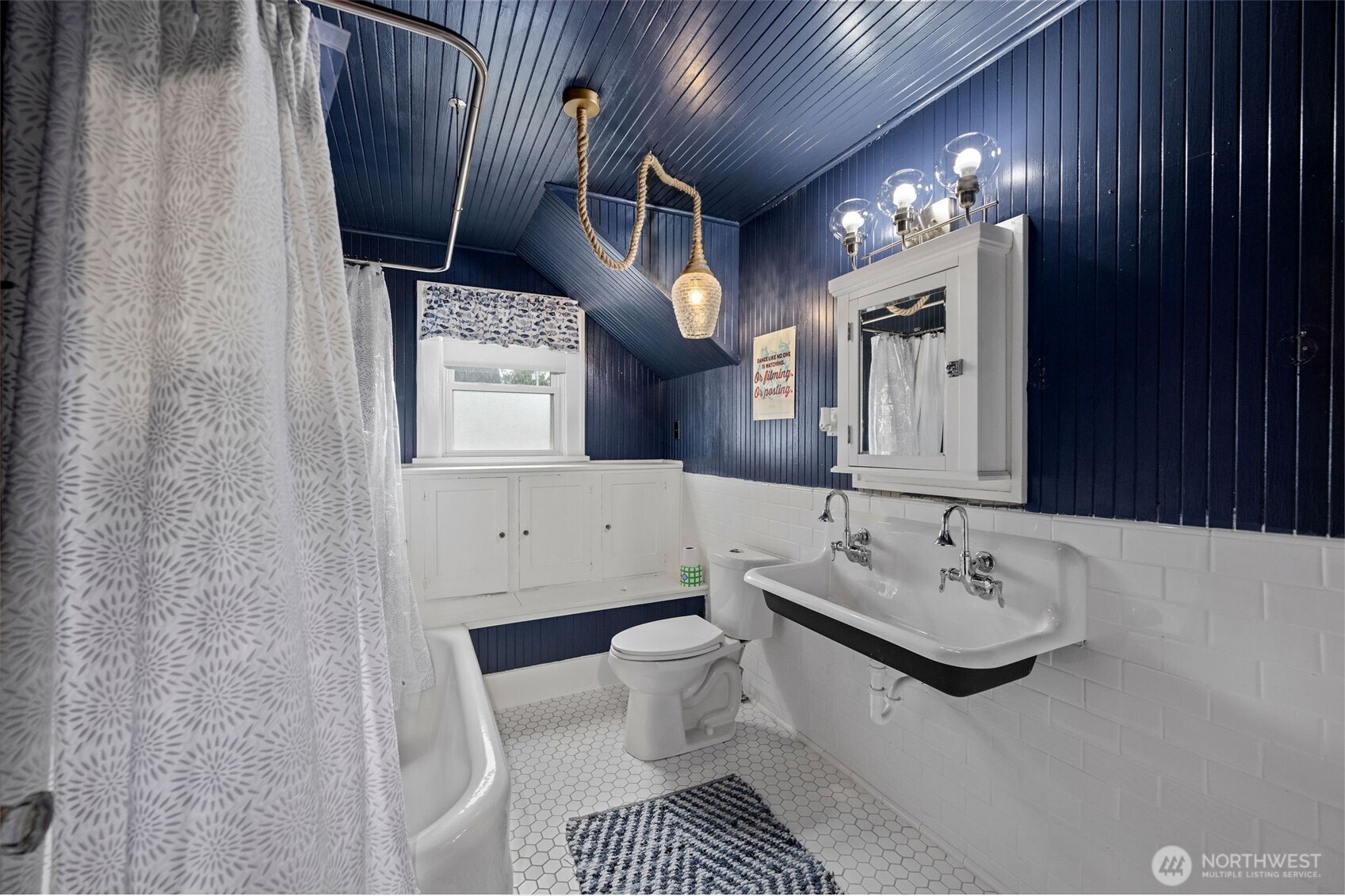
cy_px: 448
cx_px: 672
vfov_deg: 81.2
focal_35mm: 14
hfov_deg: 104.3
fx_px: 523
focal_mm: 14
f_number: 5
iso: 1000
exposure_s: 1/15
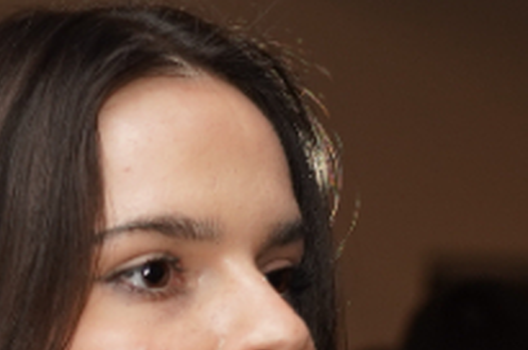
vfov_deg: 4.1
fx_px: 4745
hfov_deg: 6.3
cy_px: 956
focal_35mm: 324
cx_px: -103
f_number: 4
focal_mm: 51
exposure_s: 1/100
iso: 250
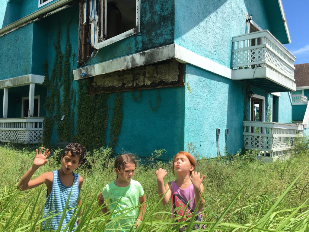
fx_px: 259
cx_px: 154
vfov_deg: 48.2
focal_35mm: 29
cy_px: 116
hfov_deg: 61.7
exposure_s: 1/1202
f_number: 2.2
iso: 25
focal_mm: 4.15
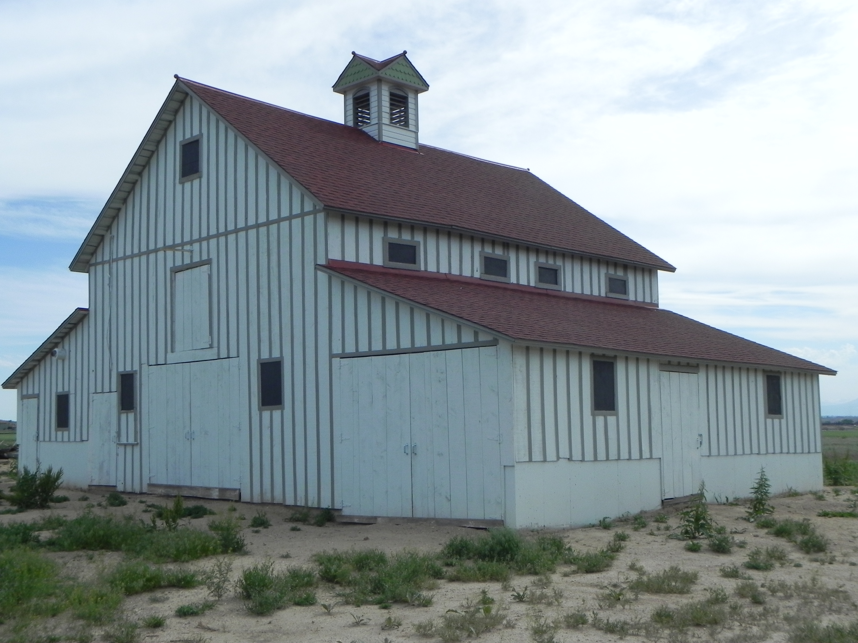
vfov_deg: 35.1
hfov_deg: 45.8
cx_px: 429
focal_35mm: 41
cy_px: 322
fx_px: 1016
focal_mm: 7.3
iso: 160
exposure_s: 1/457
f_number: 8
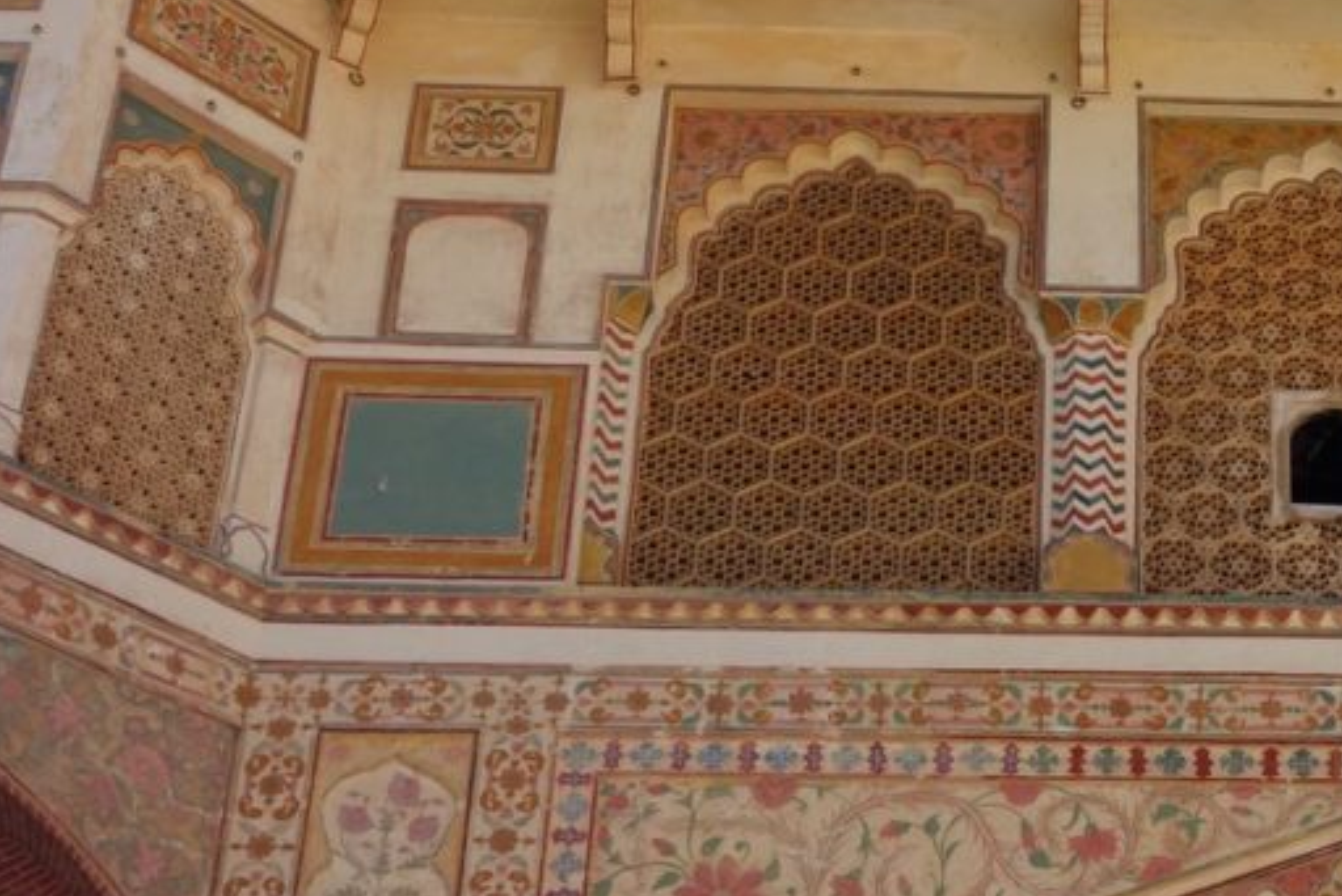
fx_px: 3655
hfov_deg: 20.3
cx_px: 1290
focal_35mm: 98
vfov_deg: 14.0
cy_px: 434
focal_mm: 18.02
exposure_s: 1/400
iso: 125
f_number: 5.6
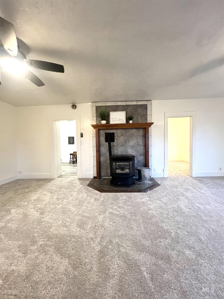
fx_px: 112
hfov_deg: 89.9
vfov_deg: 106.2
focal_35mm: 13
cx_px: 112
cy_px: 150
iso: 1000
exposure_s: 1/60
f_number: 1.8
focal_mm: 1.57
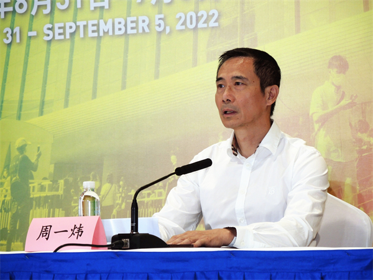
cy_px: 140
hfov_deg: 13.0
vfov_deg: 9.8
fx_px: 1638
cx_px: 186
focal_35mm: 152
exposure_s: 1/80
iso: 320
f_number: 3.5
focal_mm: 32.6
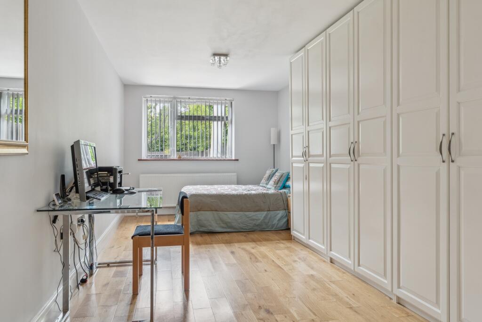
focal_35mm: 24
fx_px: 321
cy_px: 161
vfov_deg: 53.1
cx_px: 241
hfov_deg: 73.7
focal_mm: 24
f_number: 9
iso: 320
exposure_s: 1/4
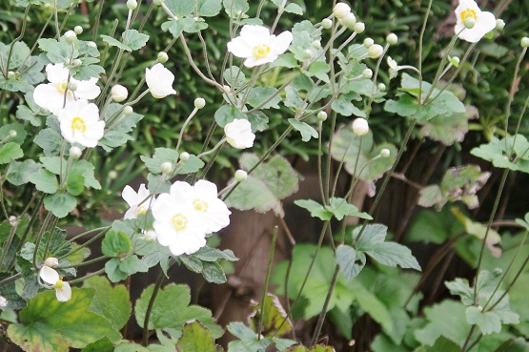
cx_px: 177
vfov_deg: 6.7
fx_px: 2995
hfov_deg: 10.1
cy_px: 94
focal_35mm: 204
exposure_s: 1/250
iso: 400
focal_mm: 88
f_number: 5.6
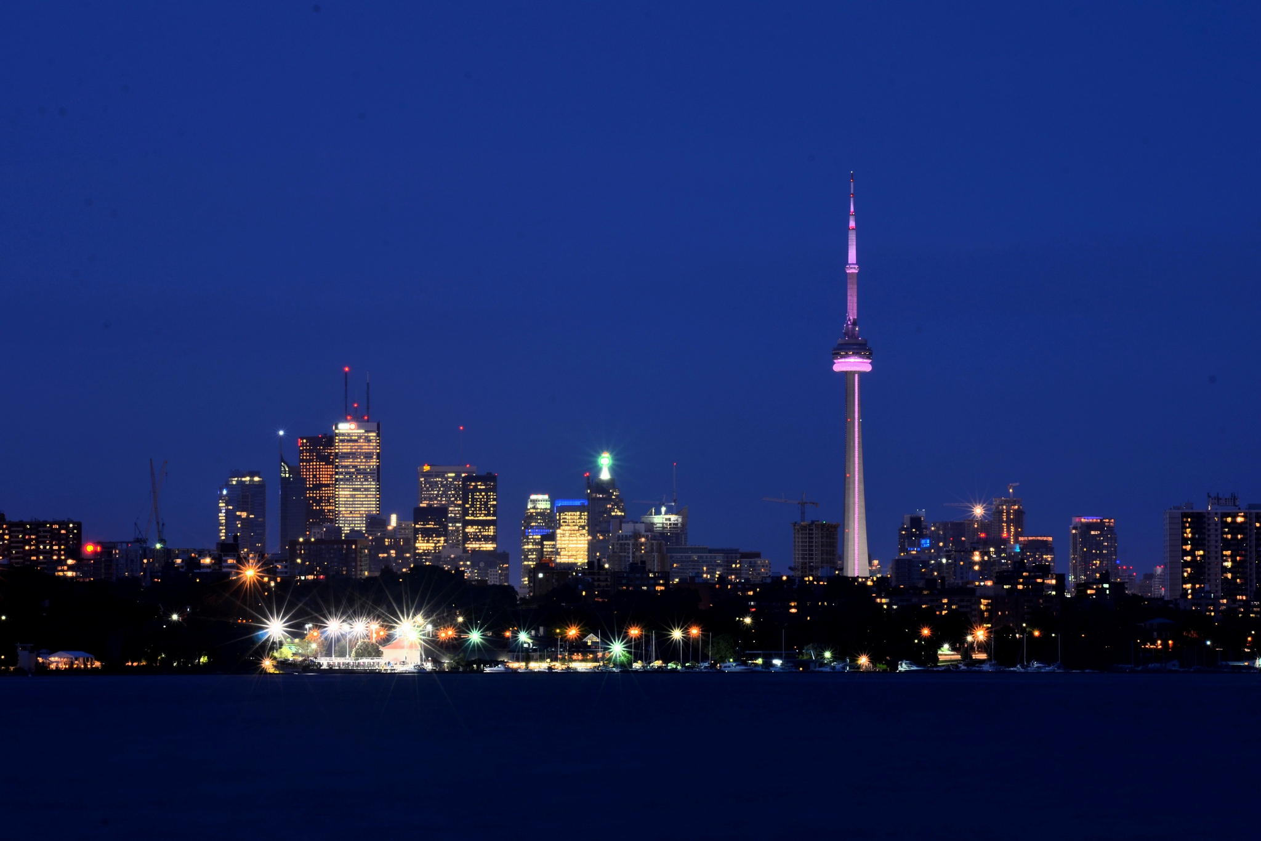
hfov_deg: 11.8
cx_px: 630
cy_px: 420
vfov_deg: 7.9
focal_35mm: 174
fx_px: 6094
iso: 100
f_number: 16
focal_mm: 116
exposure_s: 30
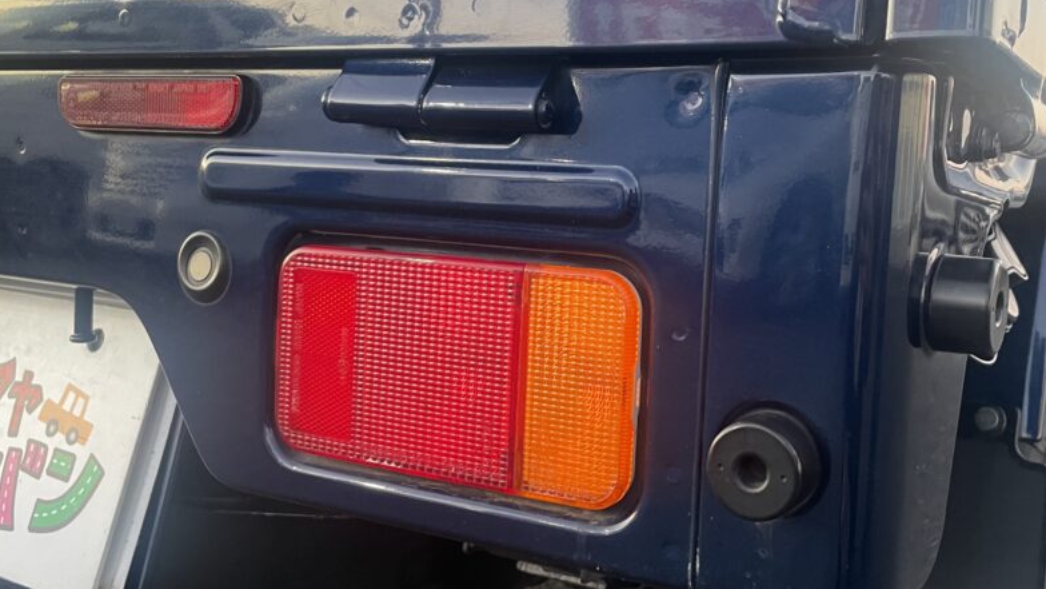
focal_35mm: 39
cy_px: 278
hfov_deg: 51.5
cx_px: 587
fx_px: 1082
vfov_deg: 30.4
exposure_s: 1/60
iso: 160
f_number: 1.6
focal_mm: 4.2
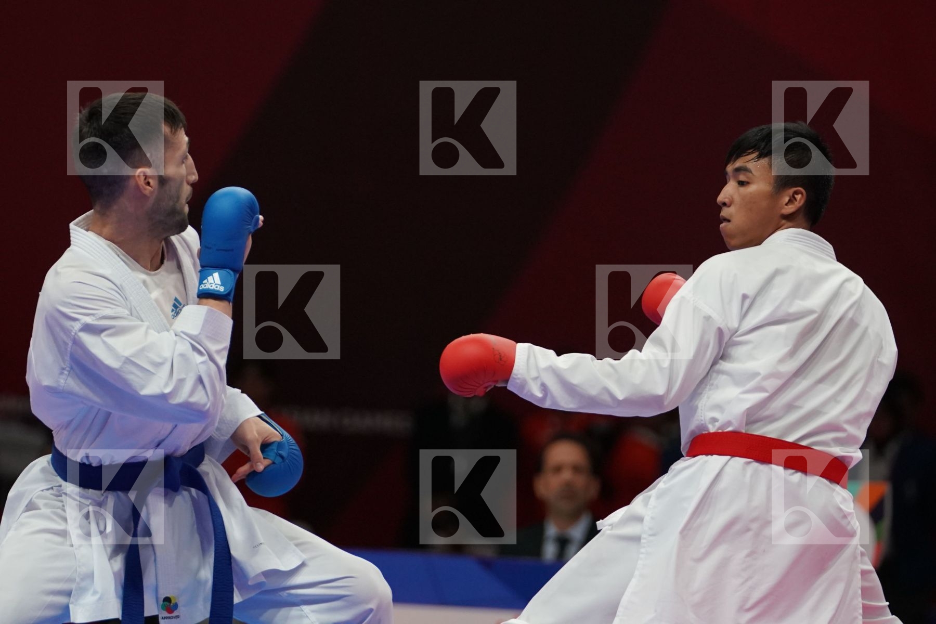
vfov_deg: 4.0
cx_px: 468
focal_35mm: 346
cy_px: 312
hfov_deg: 6.0
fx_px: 8995
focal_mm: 231
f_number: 4
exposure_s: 1/1000
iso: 2500
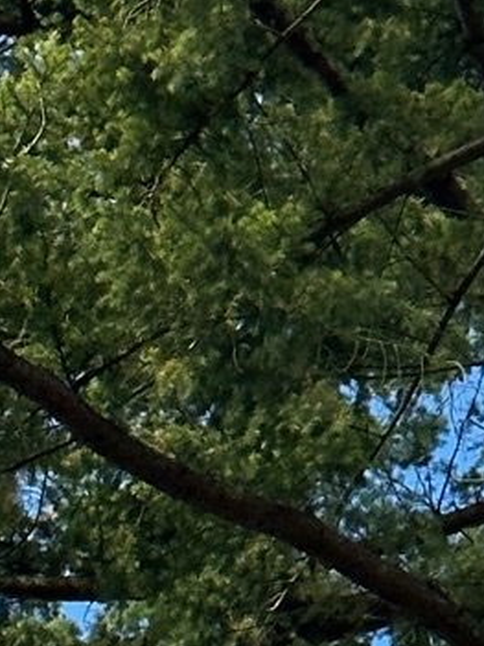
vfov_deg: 7.1
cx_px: 940
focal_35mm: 280
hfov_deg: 5.2
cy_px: 102
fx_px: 5223
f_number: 1.78
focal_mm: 6.86
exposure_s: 1/1541
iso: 64
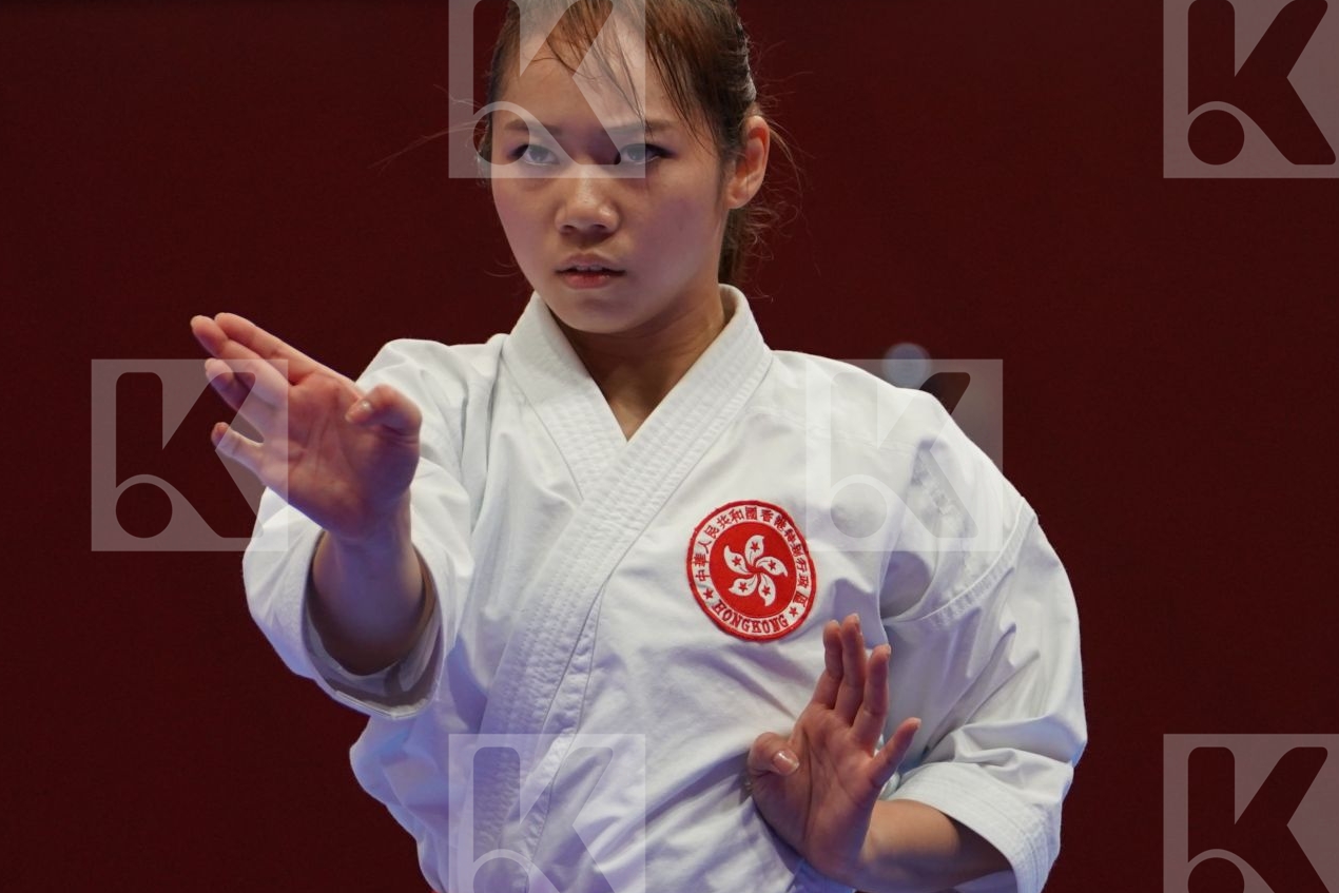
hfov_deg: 4.4
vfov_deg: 2.9
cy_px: 455
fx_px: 17445
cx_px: 547
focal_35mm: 469
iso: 800
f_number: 4
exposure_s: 1/500
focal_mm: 221
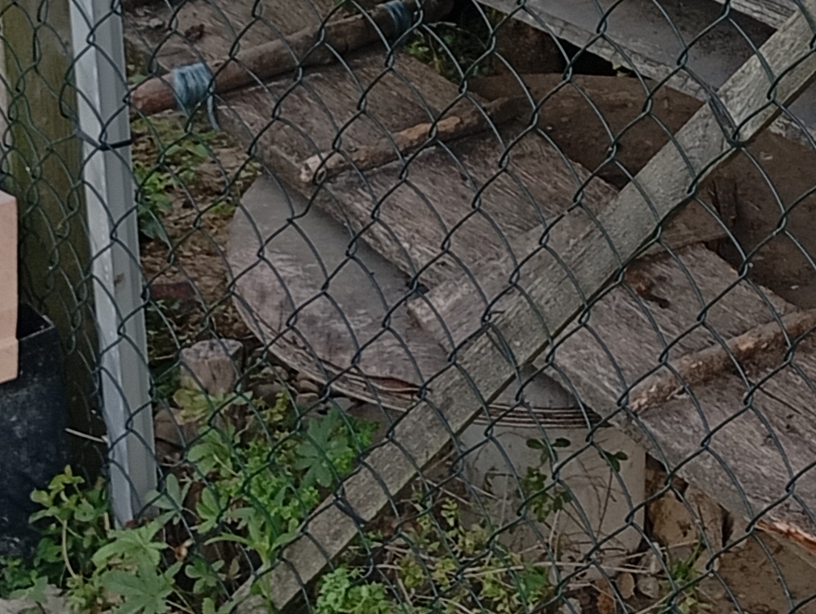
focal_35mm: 113
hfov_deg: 16.8
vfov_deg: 12.1
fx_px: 2667
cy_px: -498
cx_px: 910
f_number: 1.8
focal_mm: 4.27
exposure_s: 1/100
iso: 120
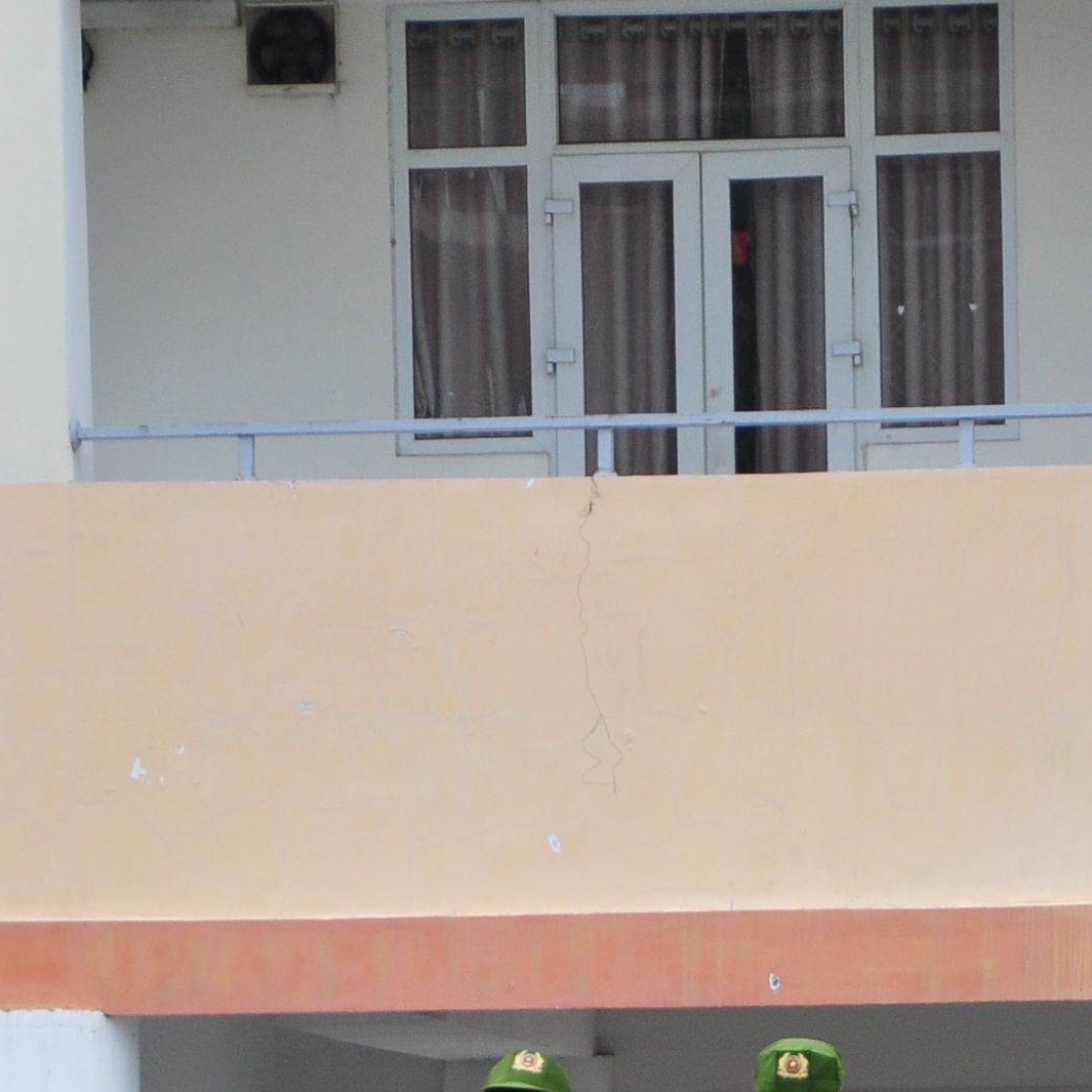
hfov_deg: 4.9
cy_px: 1458
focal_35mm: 359
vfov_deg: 4.9
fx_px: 12813
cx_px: 988
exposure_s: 1/320
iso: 400
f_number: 5.6
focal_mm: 70
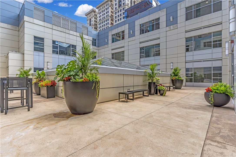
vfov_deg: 70.4
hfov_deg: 93.3
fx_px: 111
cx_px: 118
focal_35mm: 17
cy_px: 78
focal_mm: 17
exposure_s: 1/200
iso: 400
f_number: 8
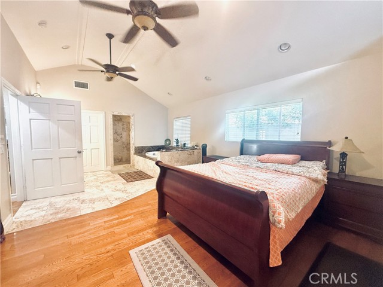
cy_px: 144
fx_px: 155
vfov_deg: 85.7
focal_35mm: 14
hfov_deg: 102.1
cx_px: 192
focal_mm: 2.22
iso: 320
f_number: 2.2
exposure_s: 1/60
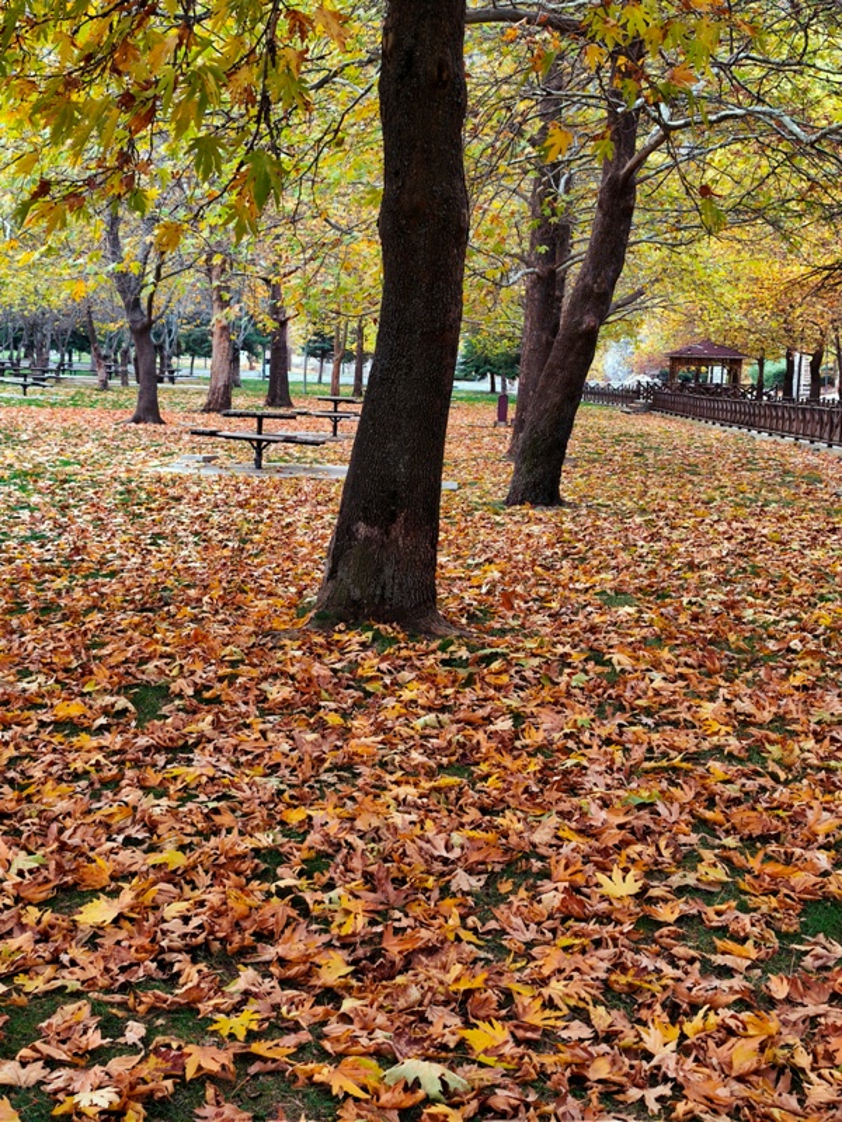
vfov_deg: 42.1
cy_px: 561
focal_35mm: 45
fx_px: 1459
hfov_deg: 32.2
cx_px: 421
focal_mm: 6.57
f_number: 1.6
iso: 400
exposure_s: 1/90
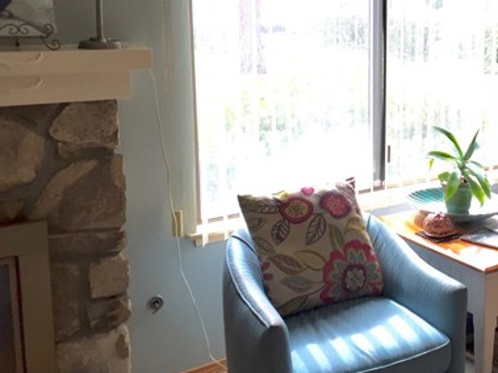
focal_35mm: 49
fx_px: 705
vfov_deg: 29.5
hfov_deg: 37.4
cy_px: 135
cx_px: 403
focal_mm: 4.15
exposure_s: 1/40
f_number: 2.2
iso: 32
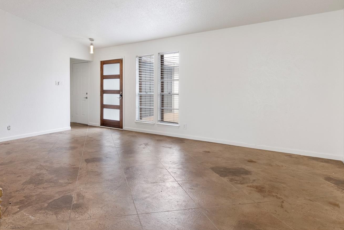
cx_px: 138
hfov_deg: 77.7
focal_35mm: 22
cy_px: 88
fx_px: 210
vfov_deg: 56.6
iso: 400
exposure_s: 1/2.5
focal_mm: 14
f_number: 8
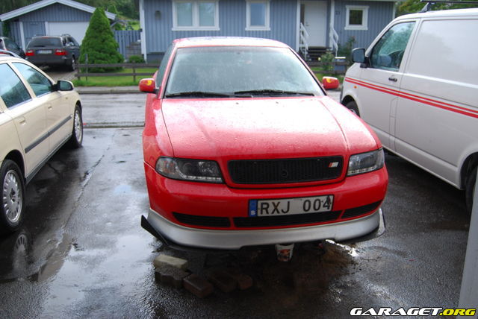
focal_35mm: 34
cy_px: 160
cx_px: 239
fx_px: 458
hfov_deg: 55.1
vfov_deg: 38.4
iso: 320
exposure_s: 1/30
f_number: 3.8
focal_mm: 23
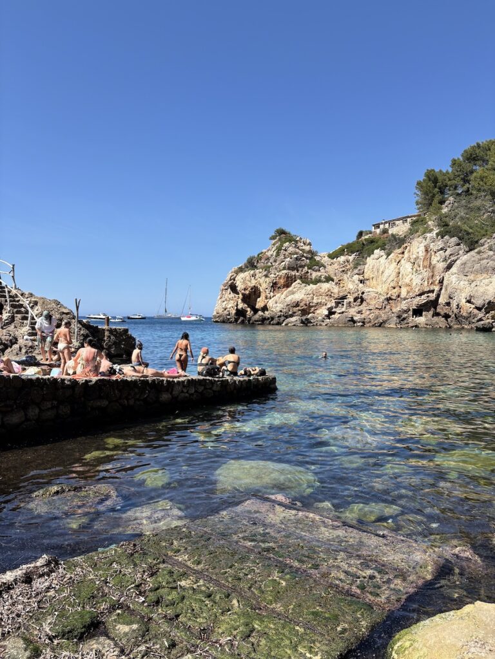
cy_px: 330
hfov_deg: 53.1
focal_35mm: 26
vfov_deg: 67.3
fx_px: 496
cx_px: 248
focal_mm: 5.96
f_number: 1.6
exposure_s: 1/2639
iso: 50
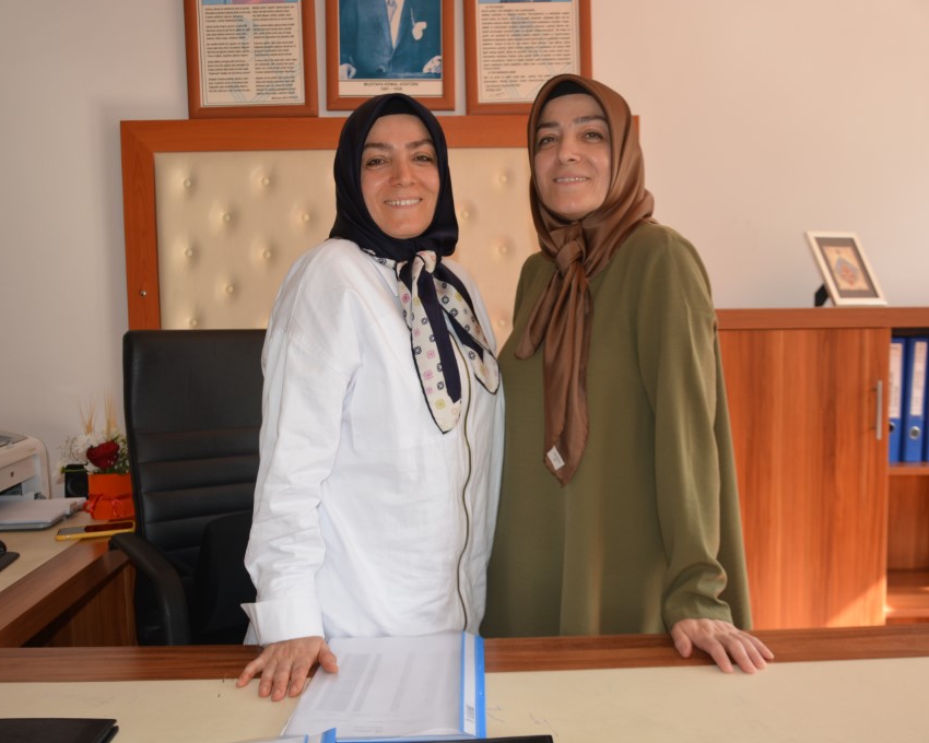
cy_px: 372
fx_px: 852
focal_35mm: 31
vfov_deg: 47.1
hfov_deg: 57.2
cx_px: 471
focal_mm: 18
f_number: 3.5
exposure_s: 1/125
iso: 280
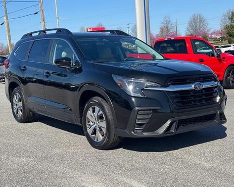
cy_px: 94
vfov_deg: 29.7
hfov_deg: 36.7
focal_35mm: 51
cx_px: 119
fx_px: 353
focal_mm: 6.76
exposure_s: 1/3817
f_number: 1.78
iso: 64
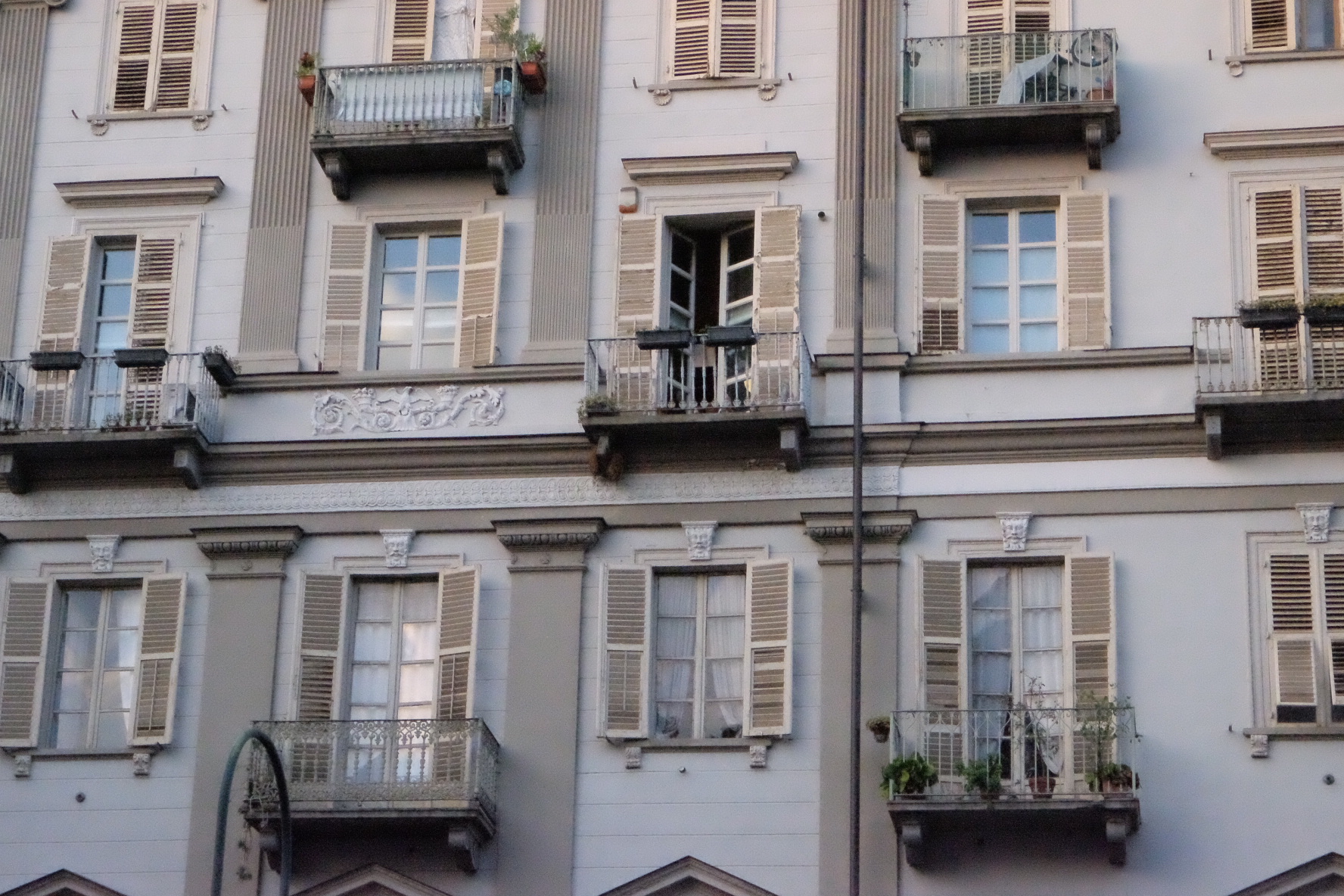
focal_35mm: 83
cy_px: 448
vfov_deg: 16.5
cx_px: 672
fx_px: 3098
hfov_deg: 24.5
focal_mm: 55
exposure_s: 1/500
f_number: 18
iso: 25600
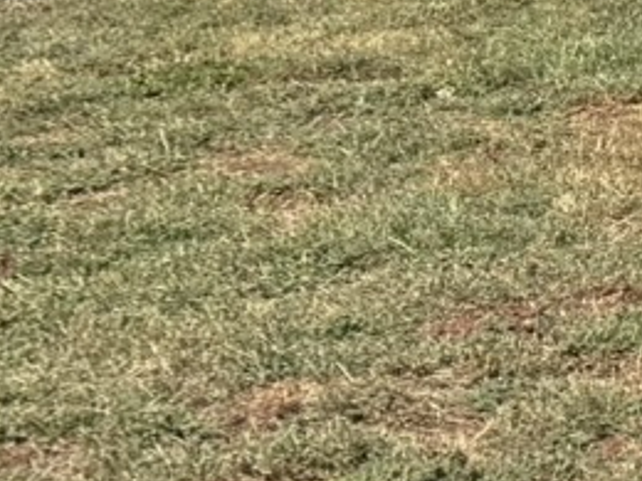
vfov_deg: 7.3
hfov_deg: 8.8
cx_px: 1867
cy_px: -710
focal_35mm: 189
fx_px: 3505
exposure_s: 1/5714
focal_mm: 6.76
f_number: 1.78
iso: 80
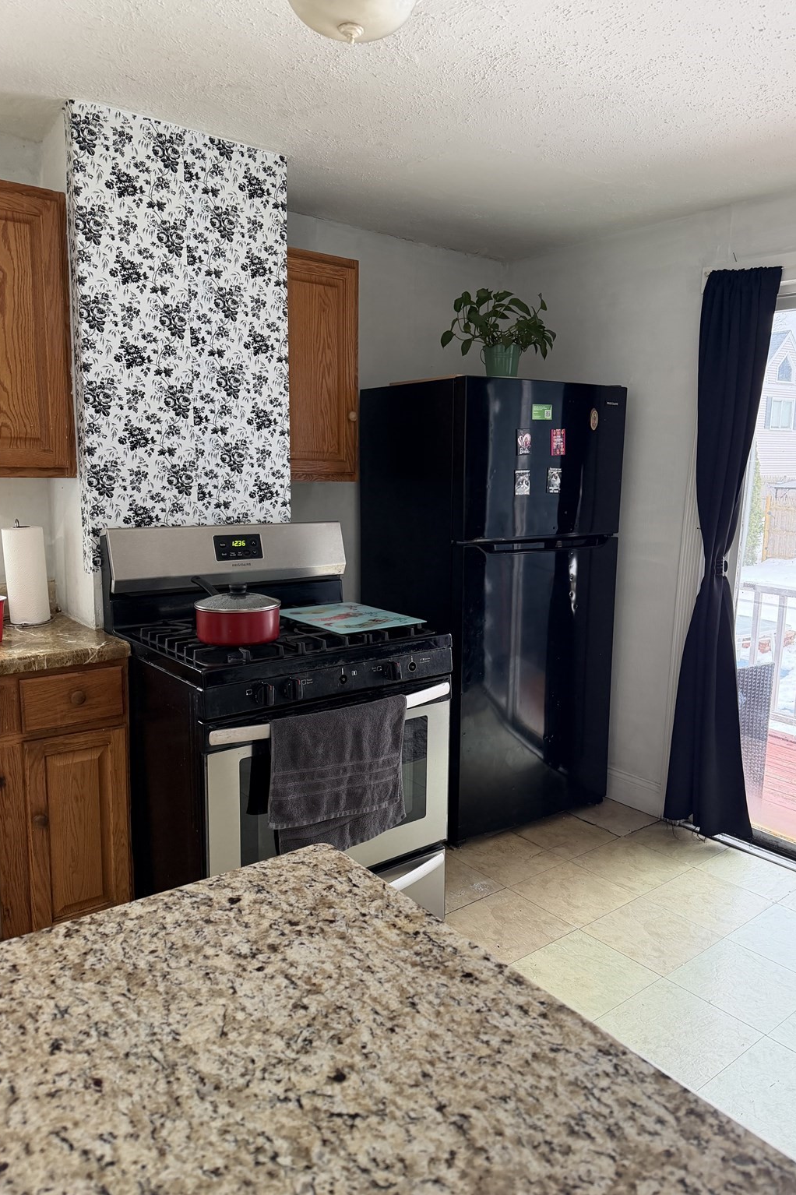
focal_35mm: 25
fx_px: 829
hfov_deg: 51.2
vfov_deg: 71.5
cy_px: 598
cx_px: 437
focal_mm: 6.76
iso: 200
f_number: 1.78
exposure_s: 1/60
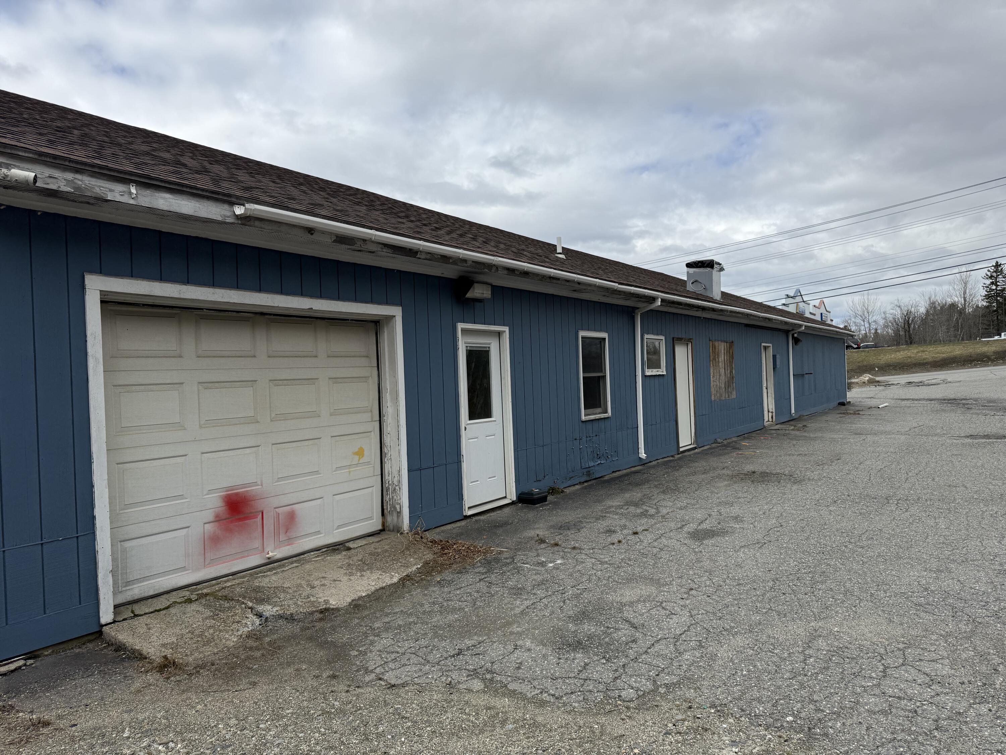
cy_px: 378
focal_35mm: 24
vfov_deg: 56.8
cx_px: 503
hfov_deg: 71.6
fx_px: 697
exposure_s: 1/4673
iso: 80
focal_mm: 6.76
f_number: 1.78
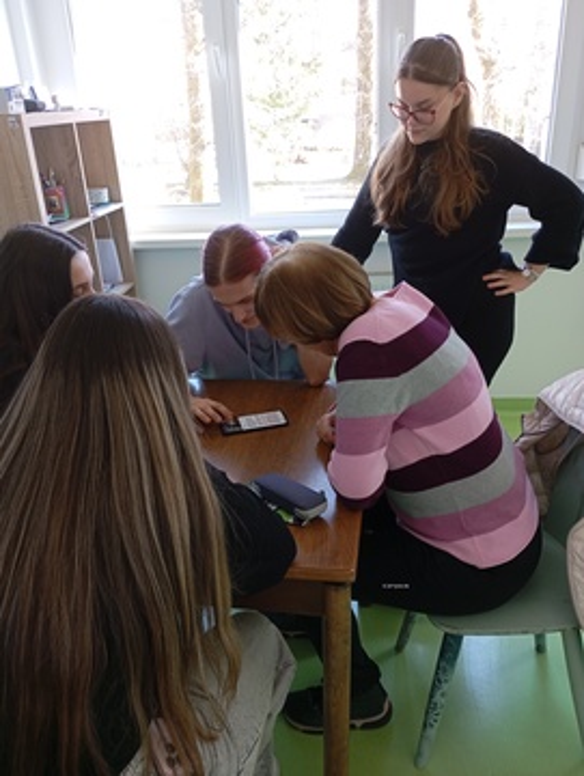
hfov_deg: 49.8
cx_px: 292
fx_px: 628
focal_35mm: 28
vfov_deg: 63.4
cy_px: 388
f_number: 1.8
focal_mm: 4.27
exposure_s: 1/33.3
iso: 526
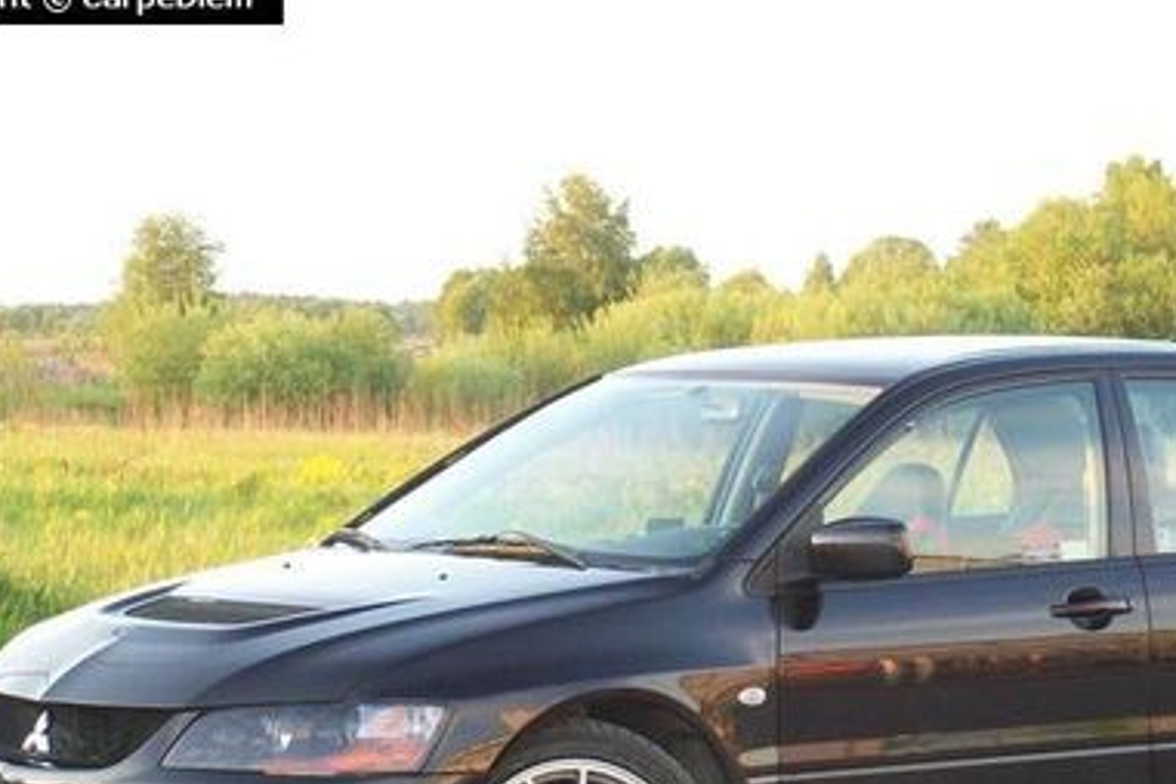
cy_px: 704
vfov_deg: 9.0
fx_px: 4965
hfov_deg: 13.5
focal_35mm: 152
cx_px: 799
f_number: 4.3
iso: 80
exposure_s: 1/20
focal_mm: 14.3
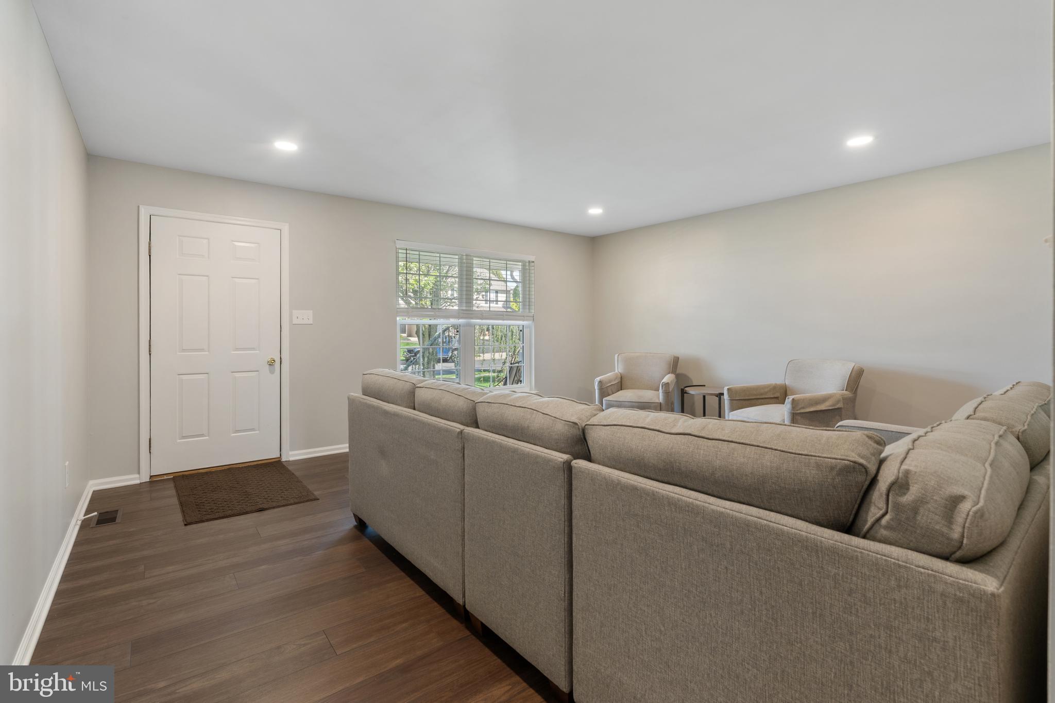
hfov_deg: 96.7
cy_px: 352
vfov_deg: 73.7
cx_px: 528
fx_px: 469
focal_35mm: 16
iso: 400
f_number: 8
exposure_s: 1/2.5
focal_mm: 16
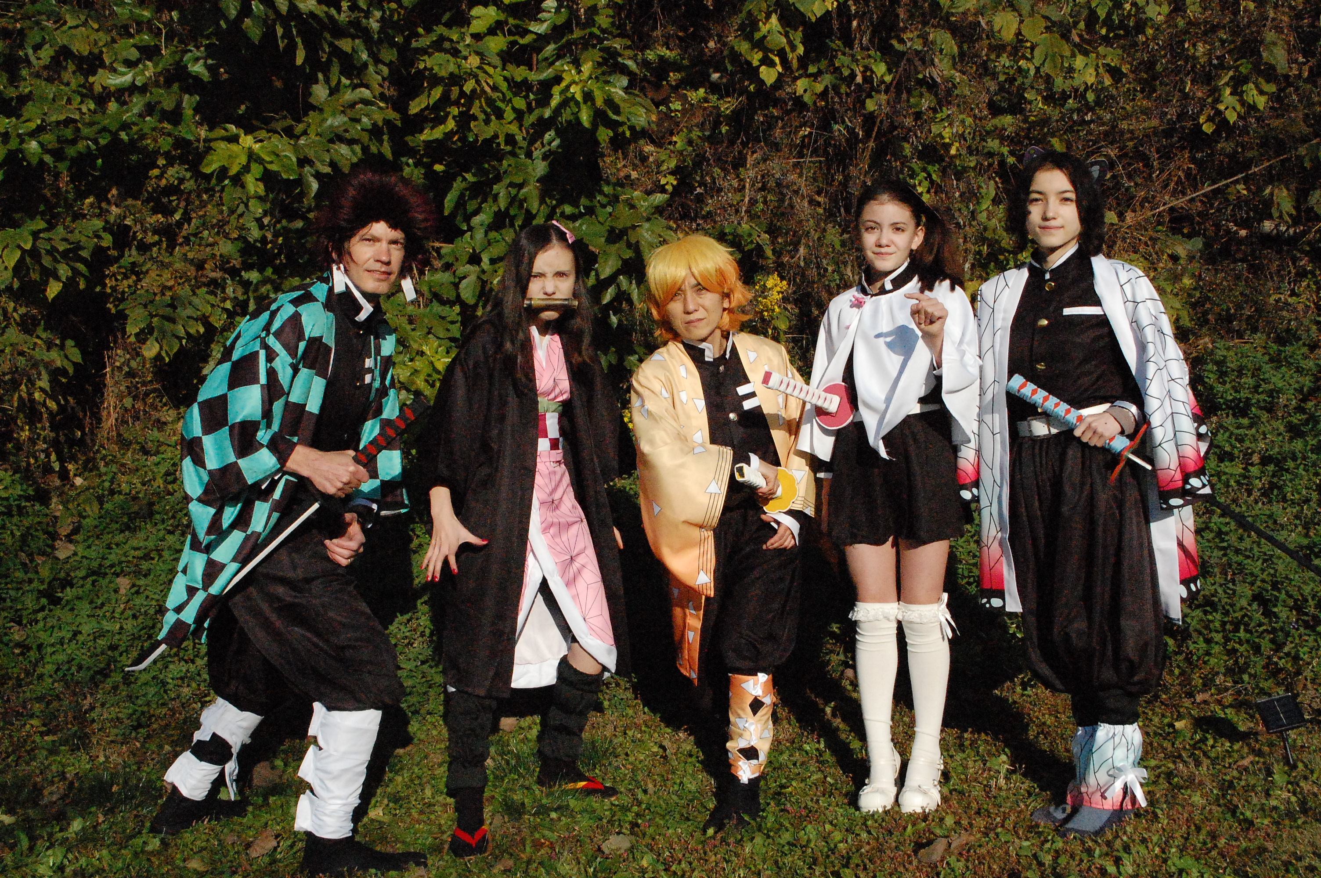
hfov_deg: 46.4
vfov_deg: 31.8
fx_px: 1540
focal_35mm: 42
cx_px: 660
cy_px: 439
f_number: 14
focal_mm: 28
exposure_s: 1/3200
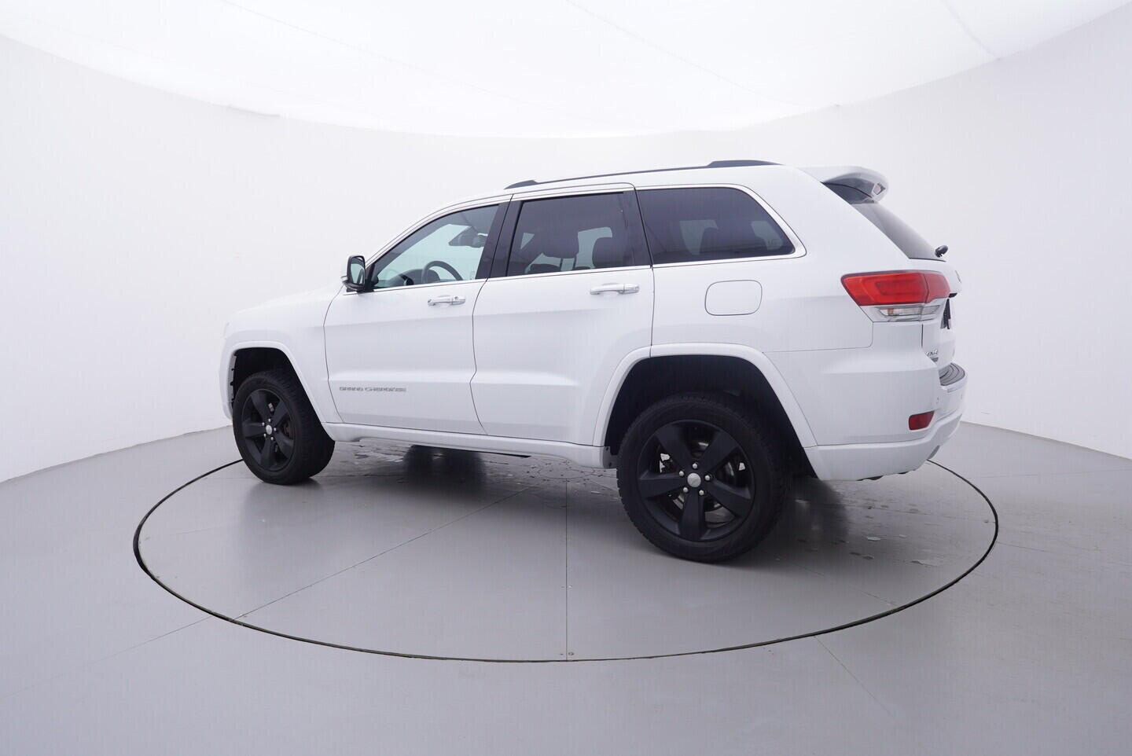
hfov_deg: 77.3
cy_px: 378
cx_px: 566
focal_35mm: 22
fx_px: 708
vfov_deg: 56.2
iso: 200
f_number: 5
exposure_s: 1/80
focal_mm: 15
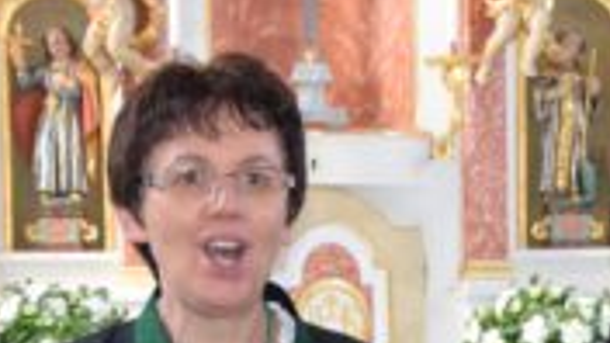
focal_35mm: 150
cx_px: 433
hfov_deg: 14.3
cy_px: 547
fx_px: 2426
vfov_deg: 7.9
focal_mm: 28
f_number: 4
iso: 2000
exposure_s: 1/60
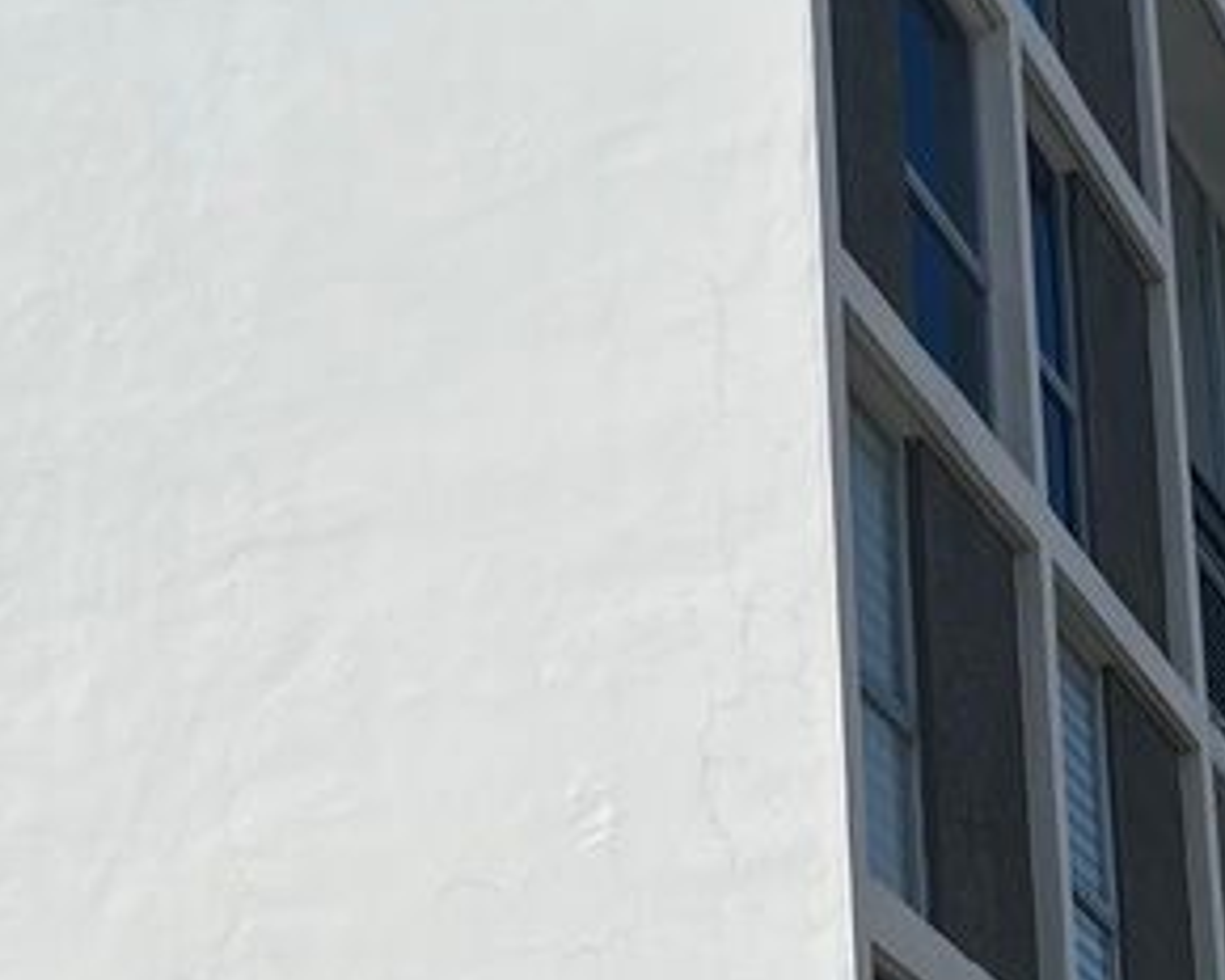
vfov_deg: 14.4
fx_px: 3807
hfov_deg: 18.0
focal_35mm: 105
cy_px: 1060
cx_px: 131
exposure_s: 1/9434
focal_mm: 5.7
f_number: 1.5
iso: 50
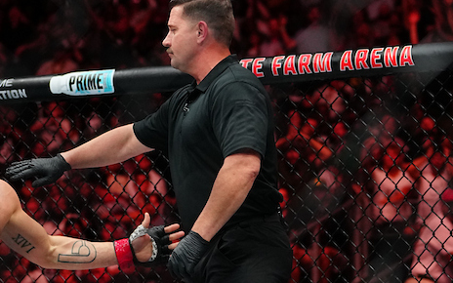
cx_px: 289
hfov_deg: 10.3
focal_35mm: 203
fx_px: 2506
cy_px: 248
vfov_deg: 6.5
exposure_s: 1/1250
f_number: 2.8
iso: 2500
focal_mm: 77
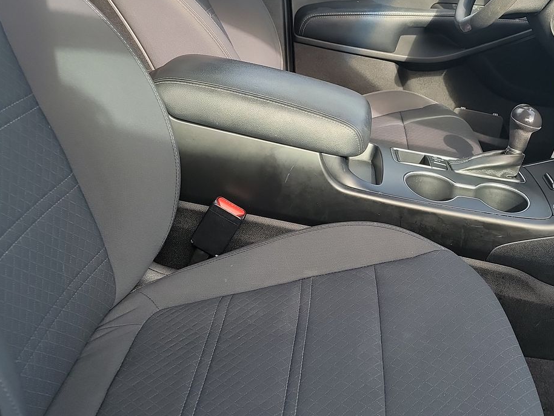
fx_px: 672
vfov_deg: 34.2
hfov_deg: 43.7
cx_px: 395
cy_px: 153
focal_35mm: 42
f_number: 1.8
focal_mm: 6.7
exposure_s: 1/119
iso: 62
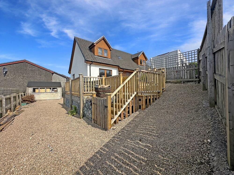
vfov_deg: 85.7
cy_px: 88
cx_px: 117
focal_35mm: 14
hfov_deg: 102.1
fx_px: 95
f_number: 2.2
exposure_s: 1/1742
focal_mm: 2.22
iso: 50
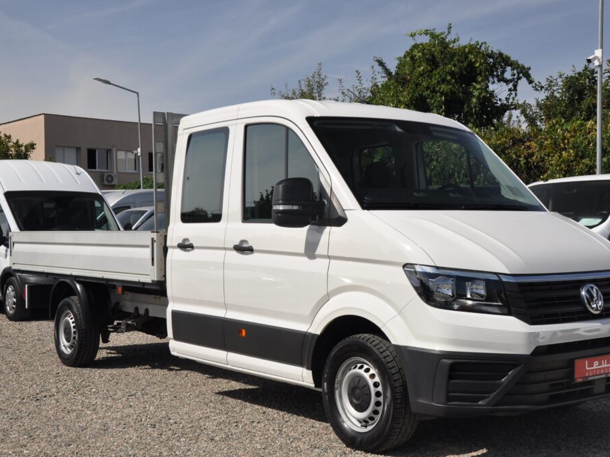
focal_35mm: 46
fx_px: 810
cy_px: 230
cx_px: 334
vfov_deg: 31.5
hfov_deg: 41.2
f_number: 11
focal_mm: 28
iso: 500
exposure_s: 1/500
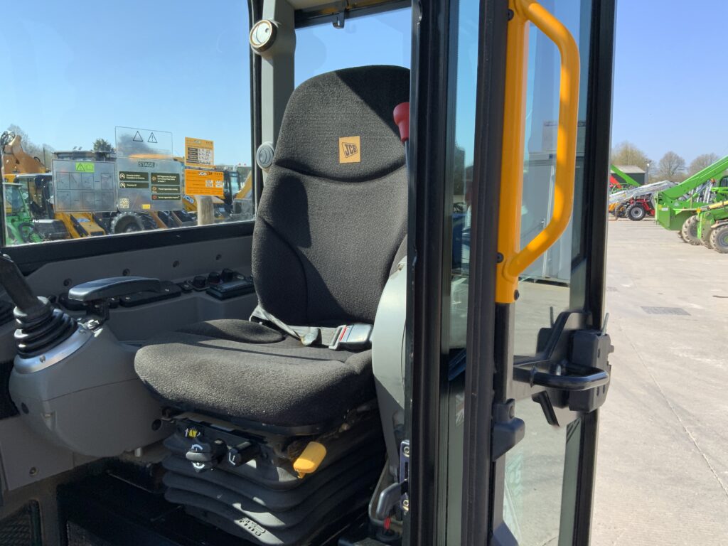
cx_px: 364
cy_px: 273
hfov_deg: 61.7
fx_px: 610
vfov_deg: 48.2
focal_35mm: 29
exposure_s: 1/770
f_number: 1.8
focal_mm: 3
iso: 16
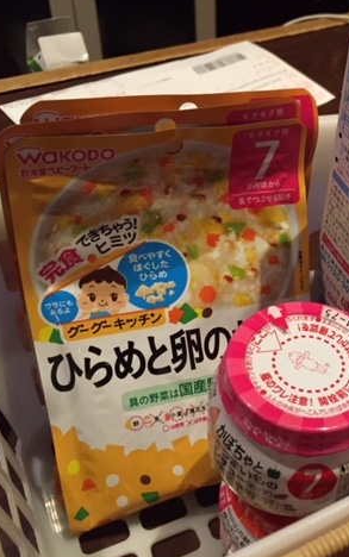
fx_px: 638
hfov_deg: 29.1
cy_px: 281
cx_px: 328
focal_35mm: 42
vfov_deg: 47.2
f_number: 2.2
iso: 250
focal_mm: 4.15
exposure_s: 1/30
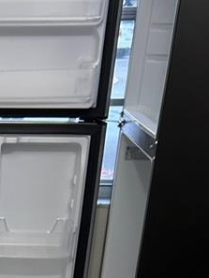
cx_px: -162
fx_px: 845
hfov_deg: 12.9
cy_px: 395
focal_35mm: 105
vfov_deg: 17.2
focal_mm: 5.7
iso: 100
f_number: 1.5
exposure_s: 1/120
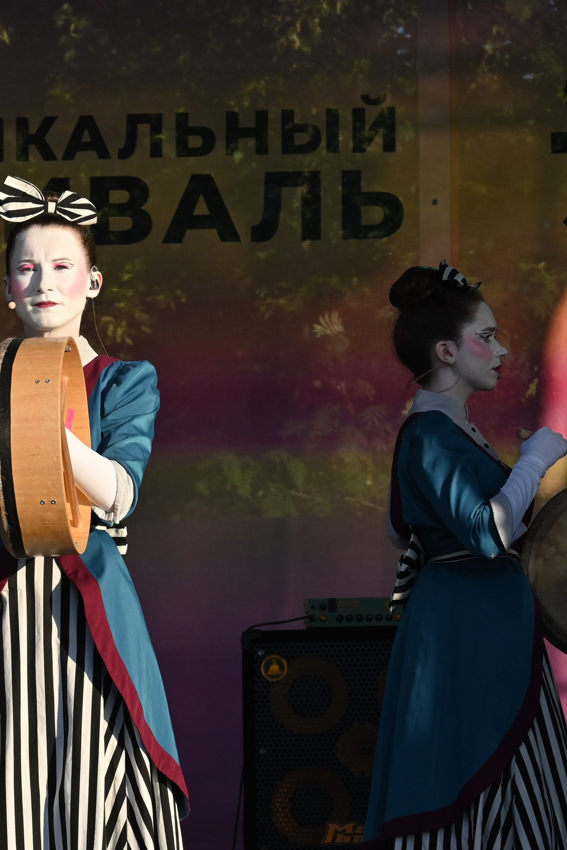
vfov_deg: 7.6
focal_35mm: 271
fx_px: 6399
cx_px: 62
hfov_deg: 5.1
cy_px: 500
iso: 250
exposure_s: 1/500
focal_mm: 102
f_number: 8
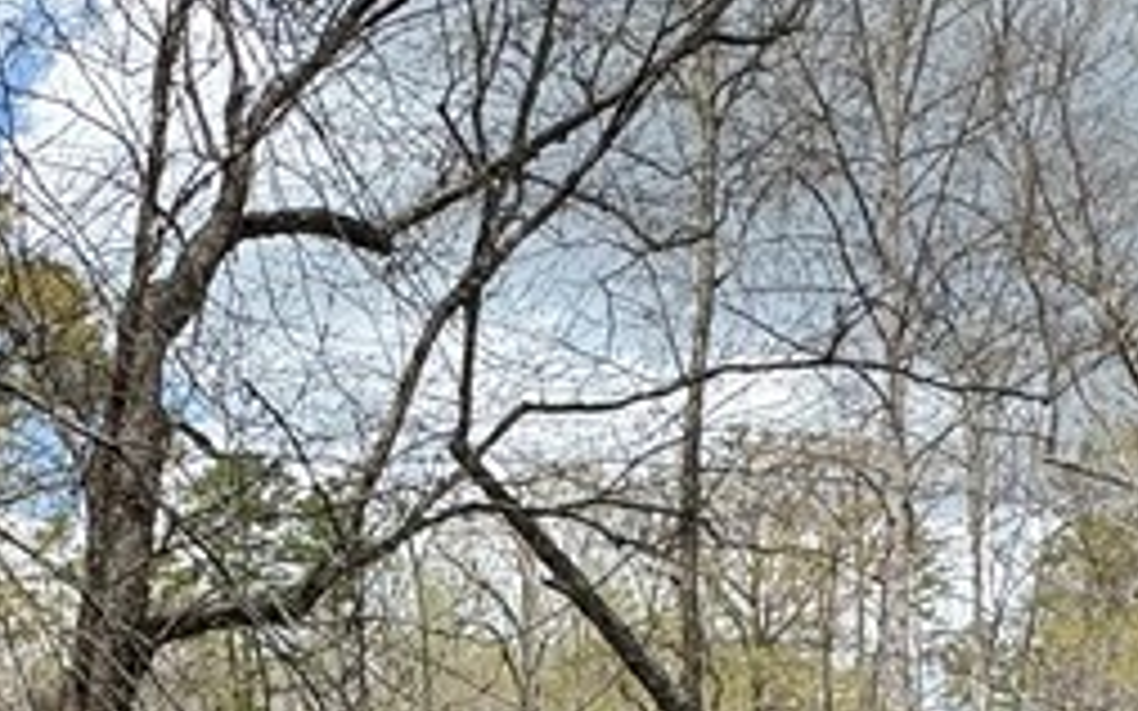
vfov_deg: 18.9
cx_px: 99
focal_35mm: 60
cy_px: 1076
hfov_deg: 32.2
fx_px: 1860
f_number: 2.2
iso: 40
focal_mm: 2.22
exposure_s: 1/646
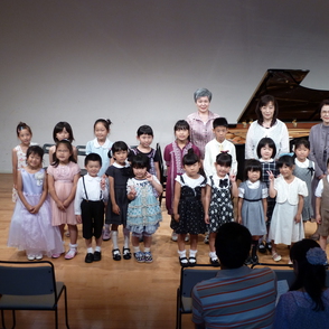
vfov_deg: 32.2
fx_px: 570
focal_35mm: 53
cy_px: 163
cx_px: 188
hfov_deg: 32.2
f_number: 3.7
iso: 160
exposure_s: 1/30
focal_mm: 7.3
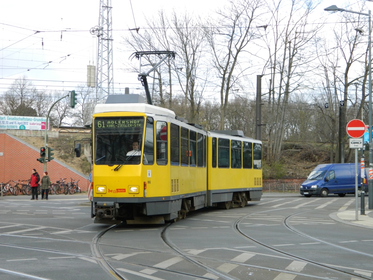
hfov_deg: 27.8
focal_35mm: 70
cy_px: 140
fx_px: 754
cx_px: 186
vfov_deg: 21.0
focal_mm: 12.6
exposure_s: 1/400
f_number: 4
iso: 200
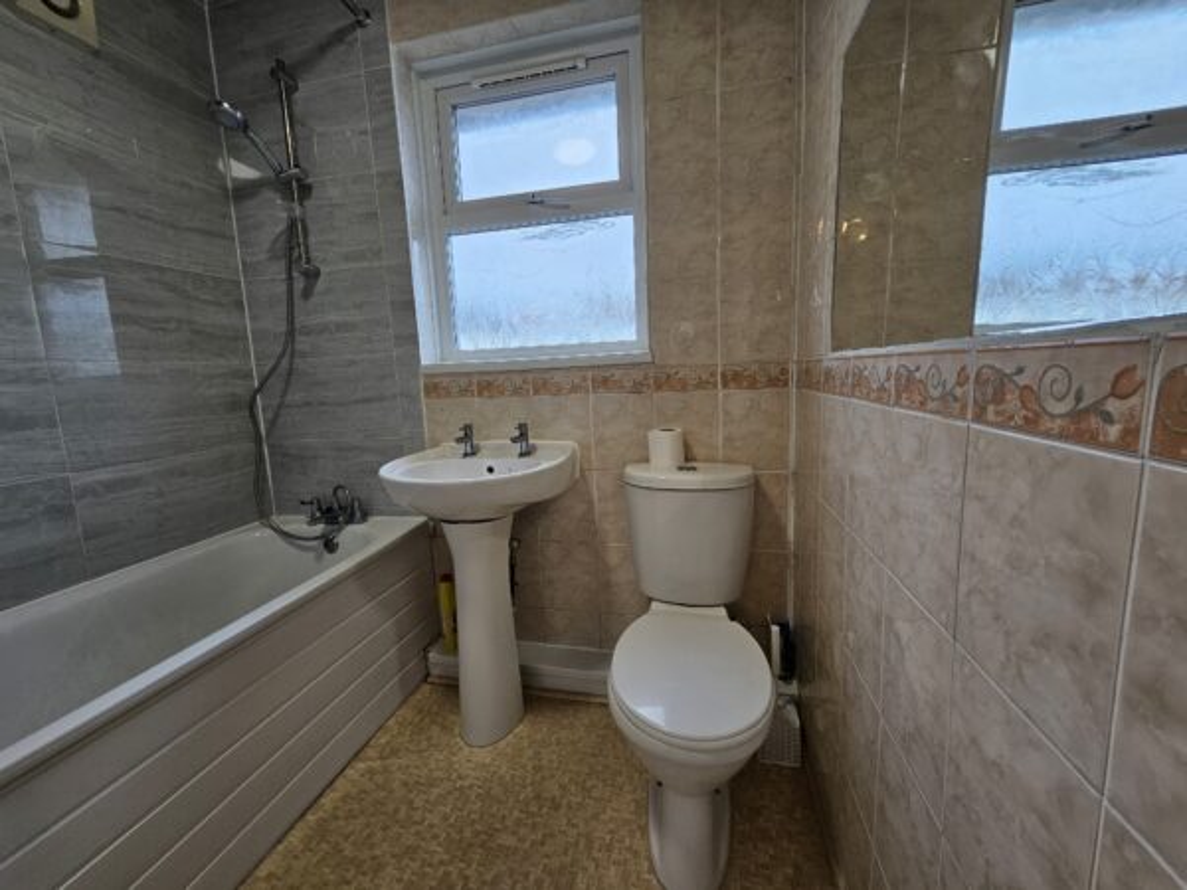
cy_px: 445
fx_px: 446
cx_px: 594
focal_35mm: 13
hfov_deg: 106.2
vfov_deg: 89.9
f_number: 2.2
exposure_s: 1/50
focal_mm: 1.74
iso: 50
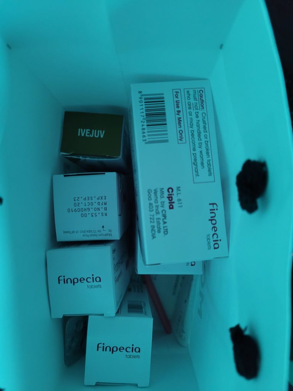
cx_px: 146
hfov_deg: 53.1
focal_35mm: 26
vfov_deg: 67.3
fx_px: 293
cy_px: 196
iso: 800
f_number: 1.8
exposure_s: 1/24
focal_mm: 5.4
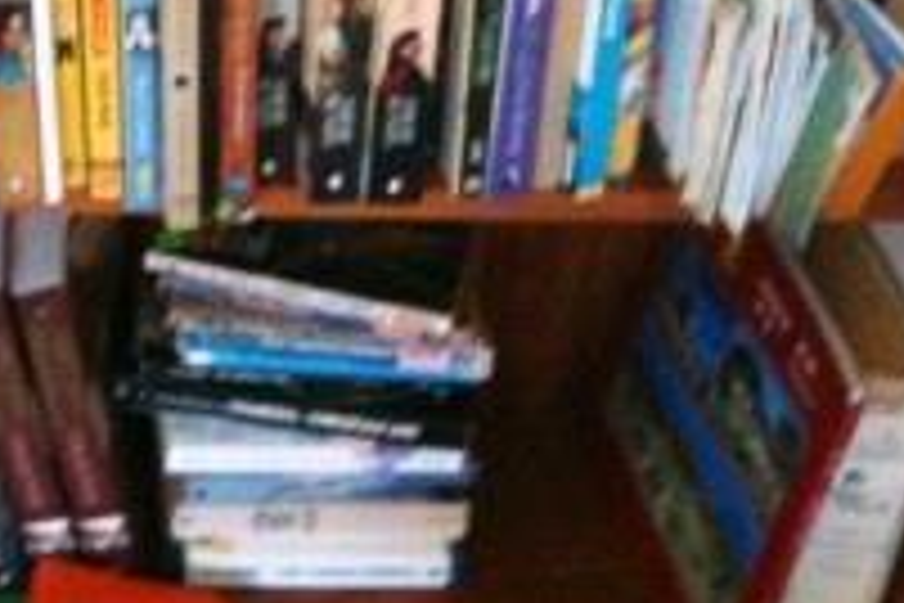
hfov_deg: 23.6
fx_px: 2034
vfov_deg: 16.4
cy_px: -58
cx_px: -76
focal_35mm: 81
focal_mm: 3.85
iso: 500
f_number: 2.8
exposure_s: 1/15
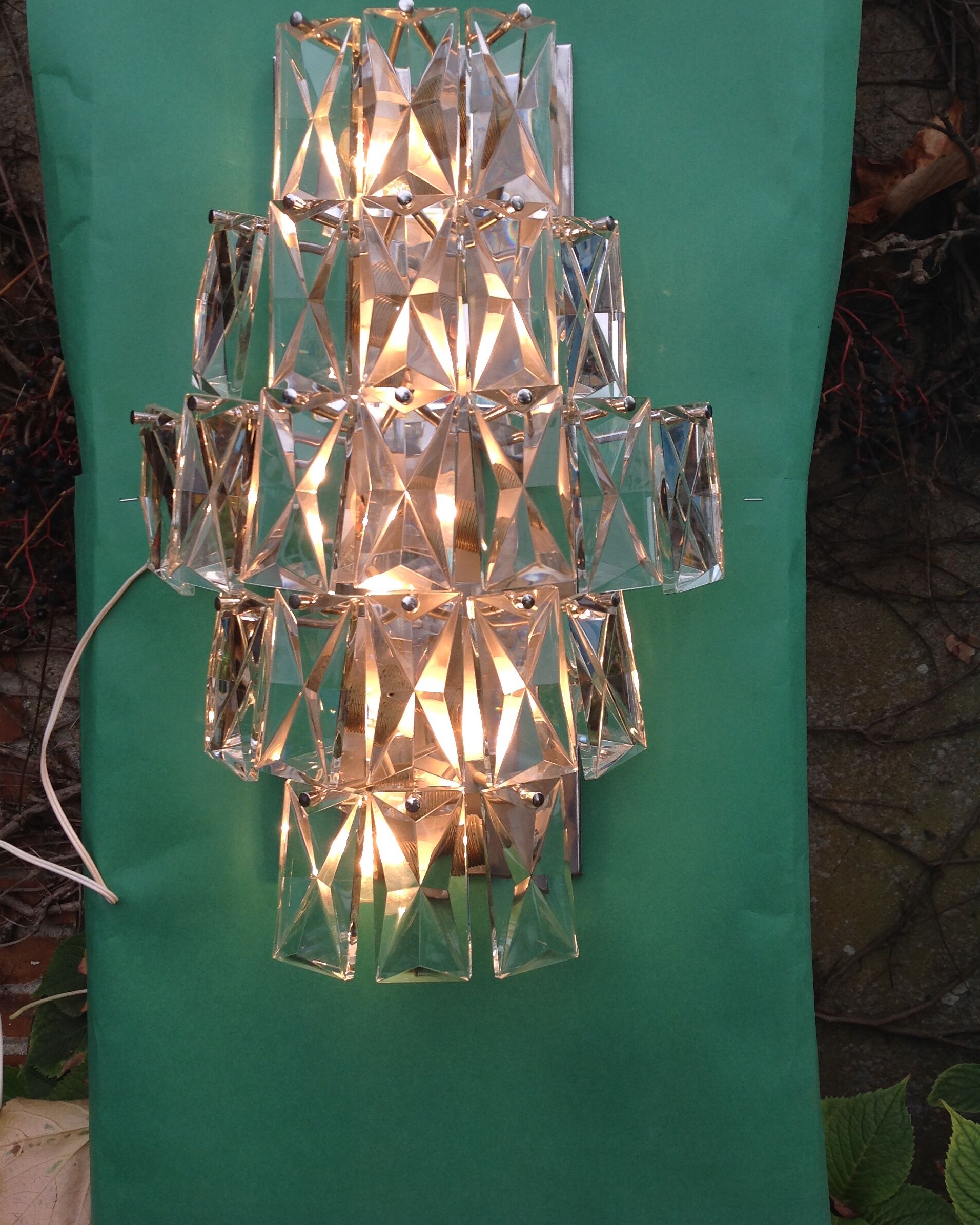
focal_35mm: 37
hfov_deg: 40.1
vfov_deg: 49.1
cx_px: 489
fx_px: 1341
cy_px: 580
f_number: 2.4
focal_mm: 4.28
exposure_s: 1/420
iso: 50
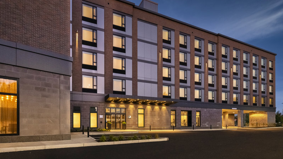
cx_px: 142
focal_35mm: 20
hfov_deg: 86.6
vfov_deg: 55.9
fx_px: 150
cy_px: 76
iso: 5000
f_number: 8
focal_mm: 19
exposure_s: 1/20
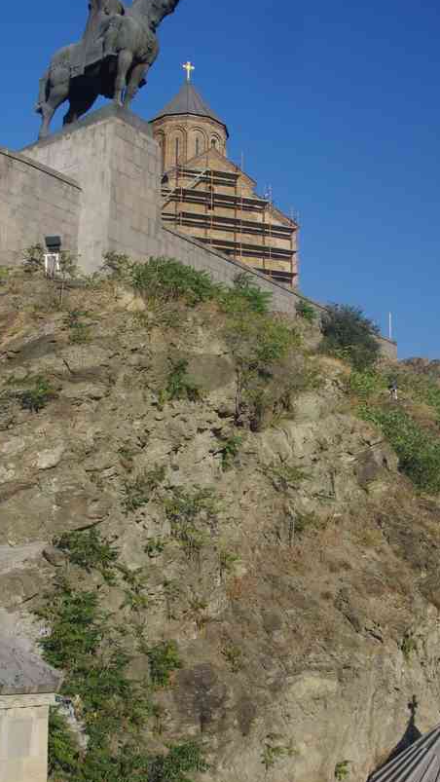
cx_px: 238
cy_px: 409
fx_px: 891
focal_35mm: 43
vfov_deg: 47.3
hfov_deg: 27.7
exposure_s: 1/80
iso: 200
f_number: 11
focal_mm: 21.9
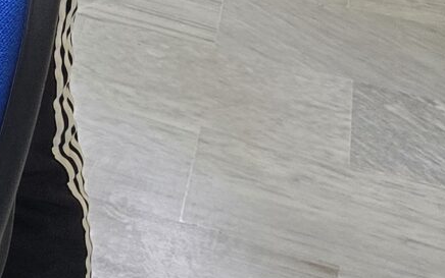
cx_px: -686
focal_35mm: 143
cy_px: -574
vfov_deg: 7.9
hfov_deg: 11.5
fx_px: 1735
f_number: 1.7
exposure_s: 1/100
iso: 200
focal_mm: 6.3
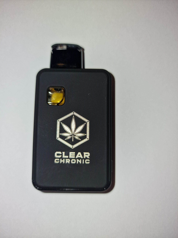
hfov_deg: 58.9
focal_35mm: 23
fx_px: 158
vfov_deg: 73.9
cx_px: 89
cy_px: 119
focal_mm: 6.4
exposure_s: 1/120
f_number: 1.8
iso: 50
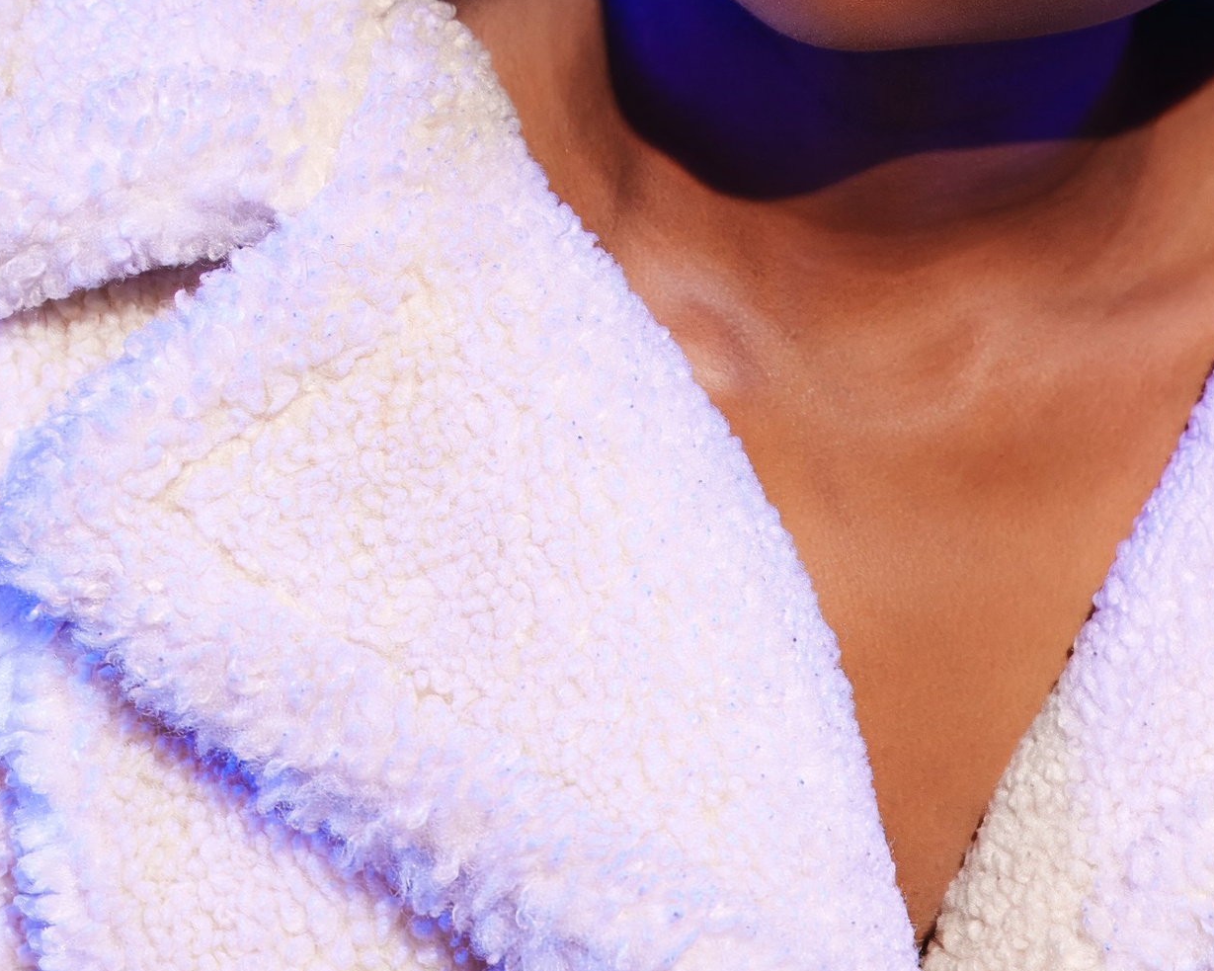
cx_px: 1022
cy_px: -152
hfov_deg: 11.0
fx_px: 6268
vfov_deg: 8.8
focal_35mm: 174
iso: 125
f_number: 4
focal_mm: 59.5
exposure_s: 1/100
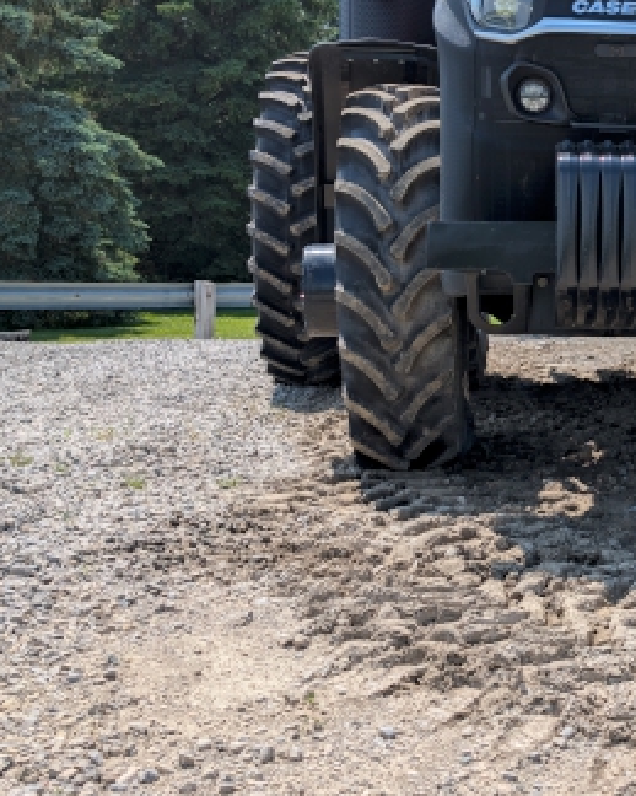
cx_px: 580
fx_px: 1365
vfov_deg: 32.4
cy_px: 332
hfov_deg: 25.4
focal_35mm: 58
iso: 22
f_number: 1.68
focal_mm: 6.9
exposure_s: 1/1517
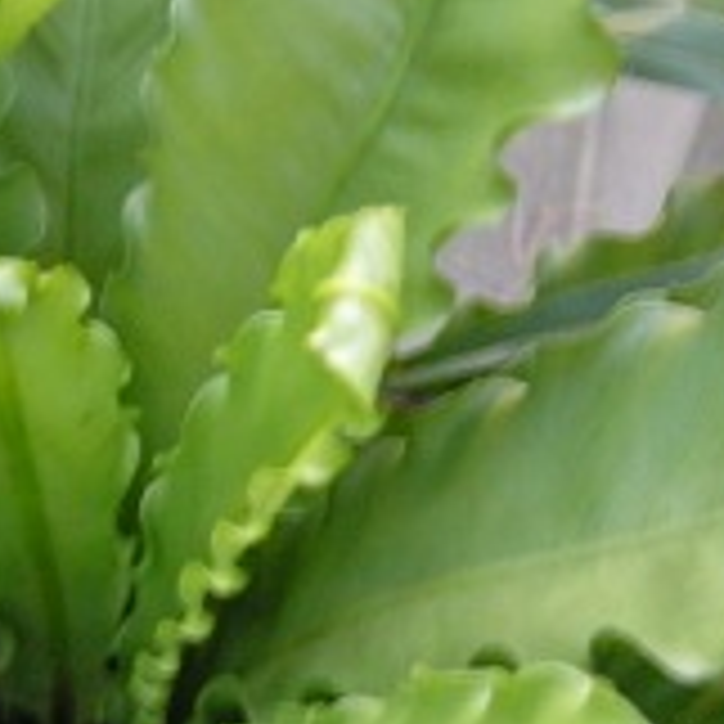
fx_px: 2343
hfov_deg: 17.4
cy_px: 537
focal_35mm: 99
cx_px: 103
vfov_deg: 17.5
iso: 200
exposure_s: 1/12.8
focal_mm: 6.1
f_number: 2.6
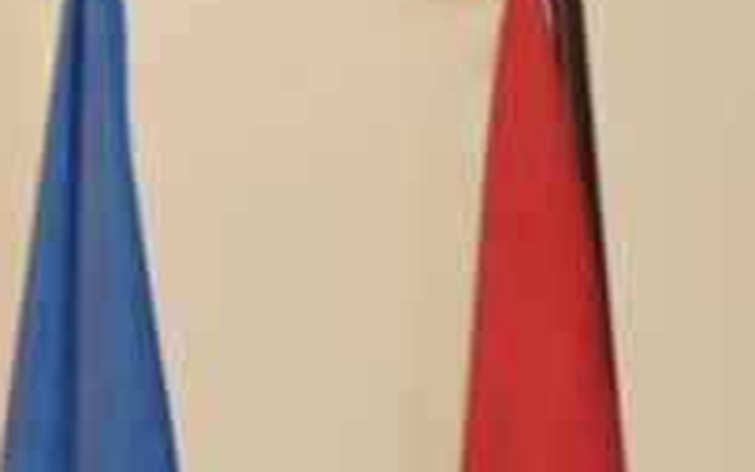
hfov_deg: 8.6
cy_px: 658
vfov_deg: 5.5
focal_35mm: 239
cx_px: -376
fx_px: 4919
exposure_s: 1/100
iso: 2500
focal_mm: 62
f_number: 4.5
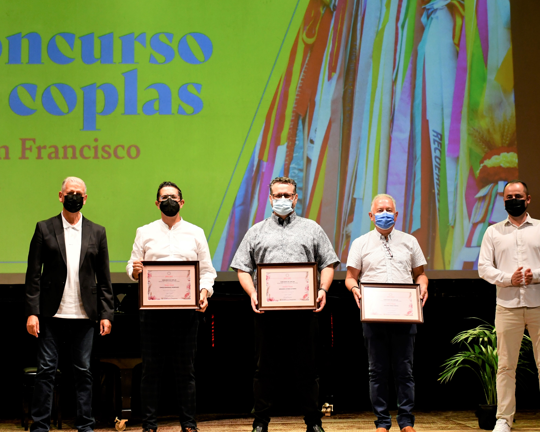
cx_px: 277
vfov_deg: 22.5
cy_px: 221
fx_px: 1087
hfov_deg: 27.9
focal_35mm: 68
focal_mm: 35
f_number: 4.2
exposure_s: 1/125
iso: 1100
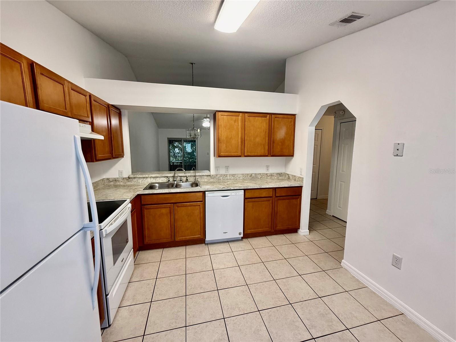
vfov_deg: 85.7
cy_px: 171
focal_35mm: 14
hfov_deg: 102.1
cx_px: 228
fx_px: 184
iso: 160
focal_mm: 2.22
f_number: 2.2
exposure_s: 1/120
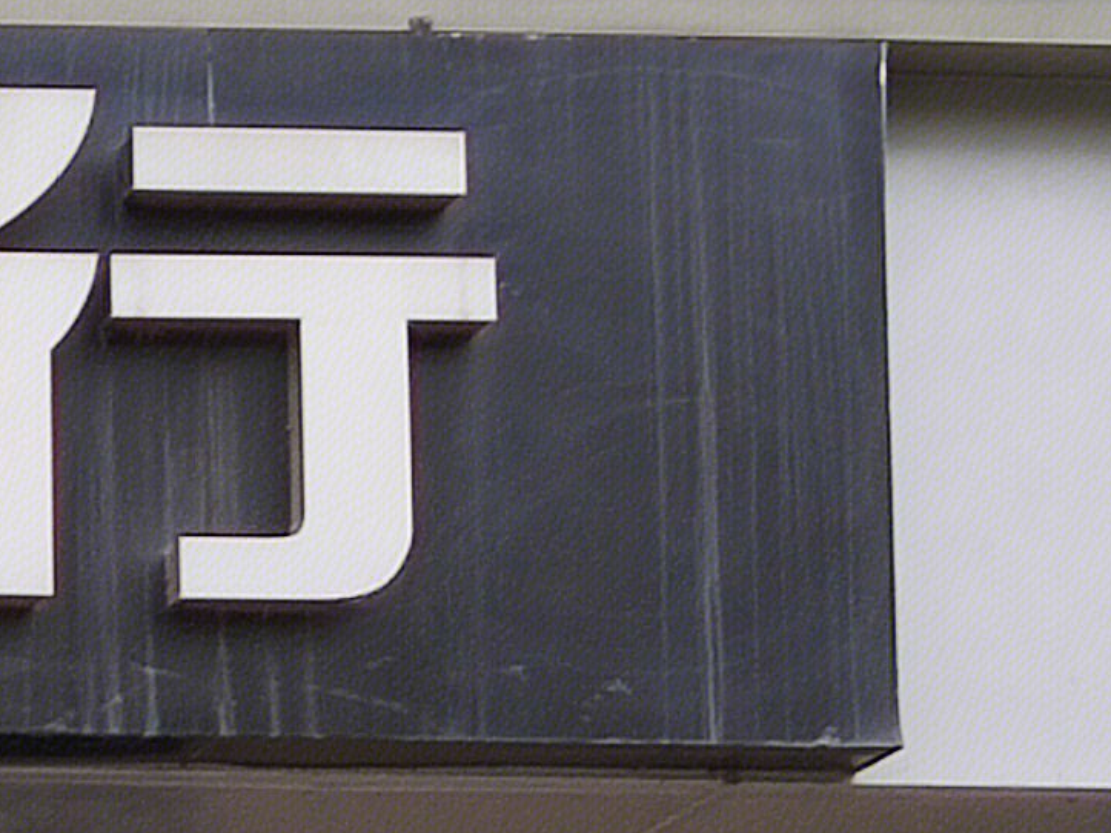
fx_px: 7990
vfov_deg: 5.9
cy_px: 1185
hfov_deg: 7.4
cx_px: -1683
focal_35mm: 249
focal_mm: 4.75
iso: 112
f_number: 1.75
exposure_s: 1/348
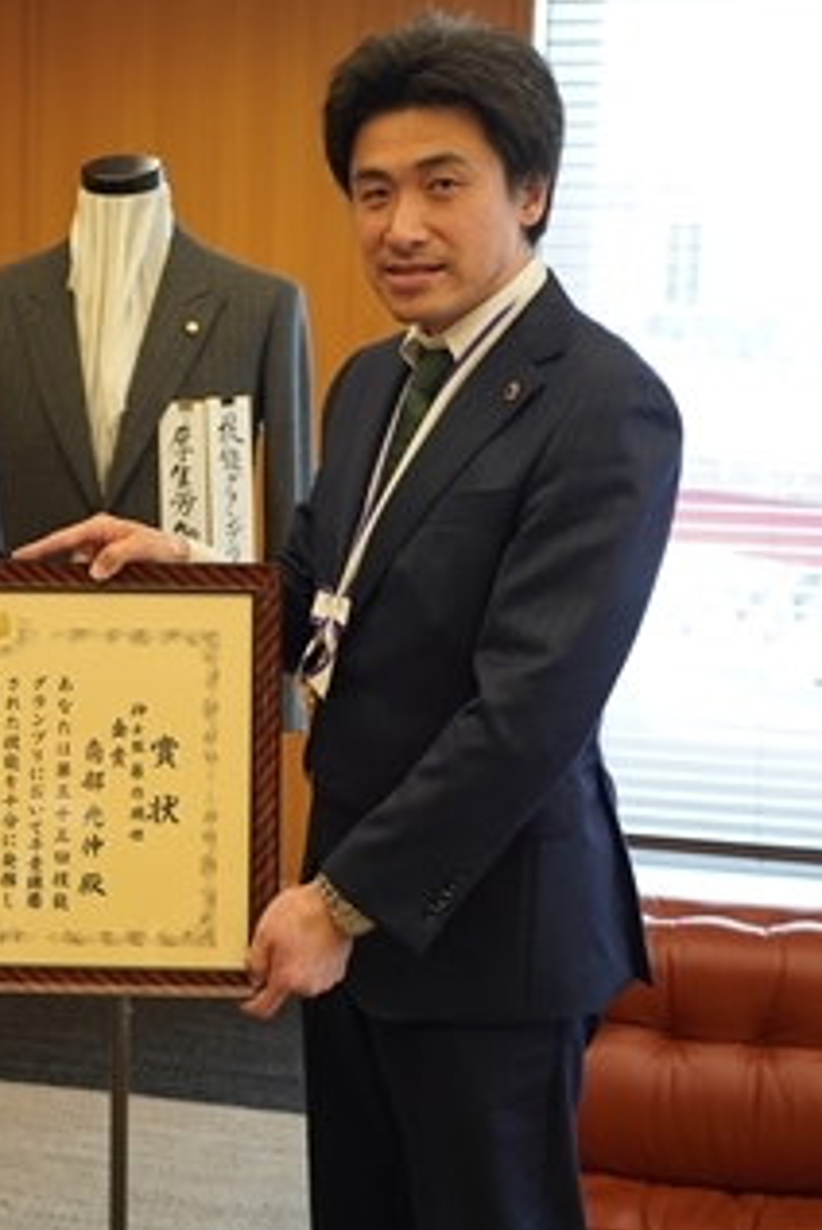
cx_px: 120
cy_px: 599
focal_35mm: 63
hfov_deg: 21.3
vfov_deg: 31.9
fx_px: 2153
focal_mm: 40
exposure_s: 1/160
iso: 640
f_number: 4
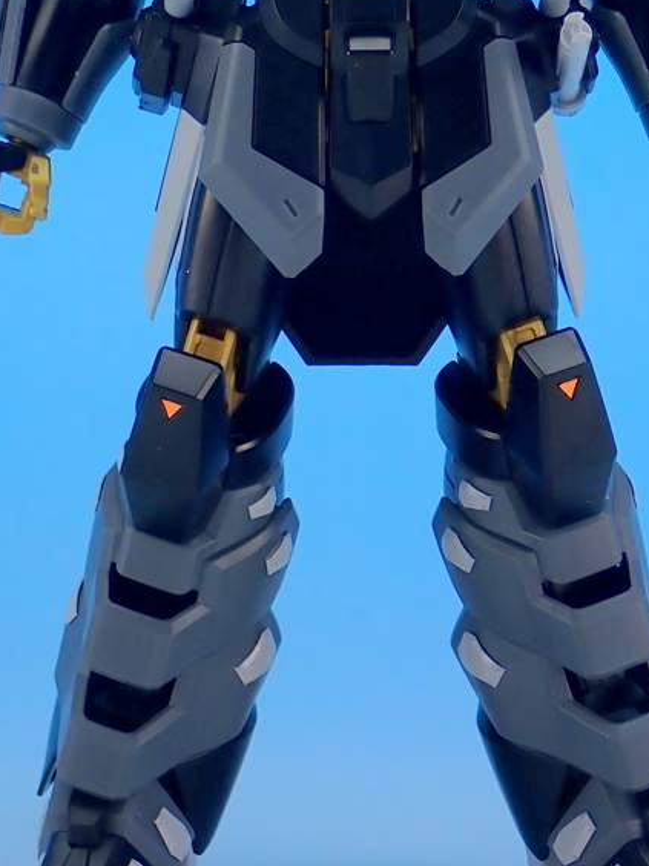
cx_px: 365
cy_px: 204
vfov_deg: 13.2
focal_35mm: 149
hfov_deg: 10.0
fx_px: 3725
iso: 100
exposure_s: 1/20
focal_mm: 14.62
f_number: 4.3
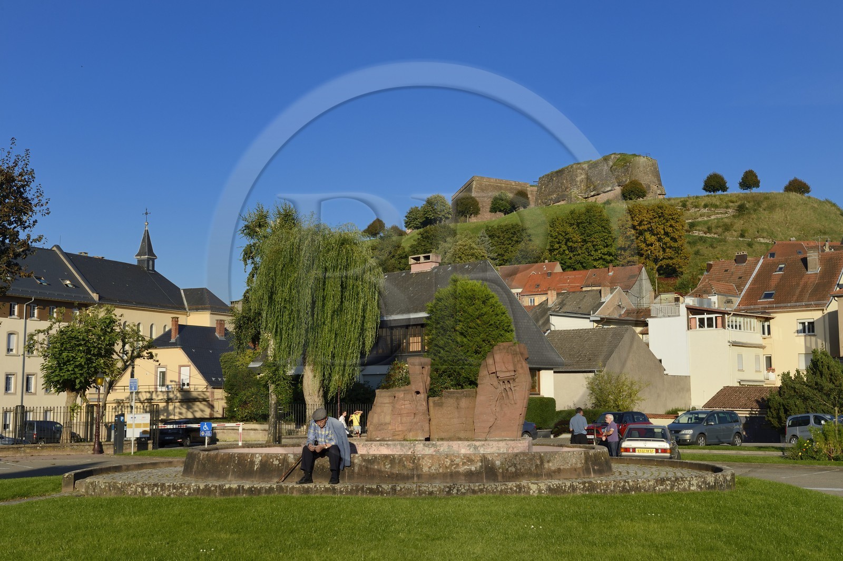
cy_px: 280
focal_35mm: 48
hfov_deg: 41.1
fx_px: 1123
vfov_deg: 28.0
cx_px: 422
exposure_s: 1/250
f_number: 14
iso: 200
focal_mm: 48
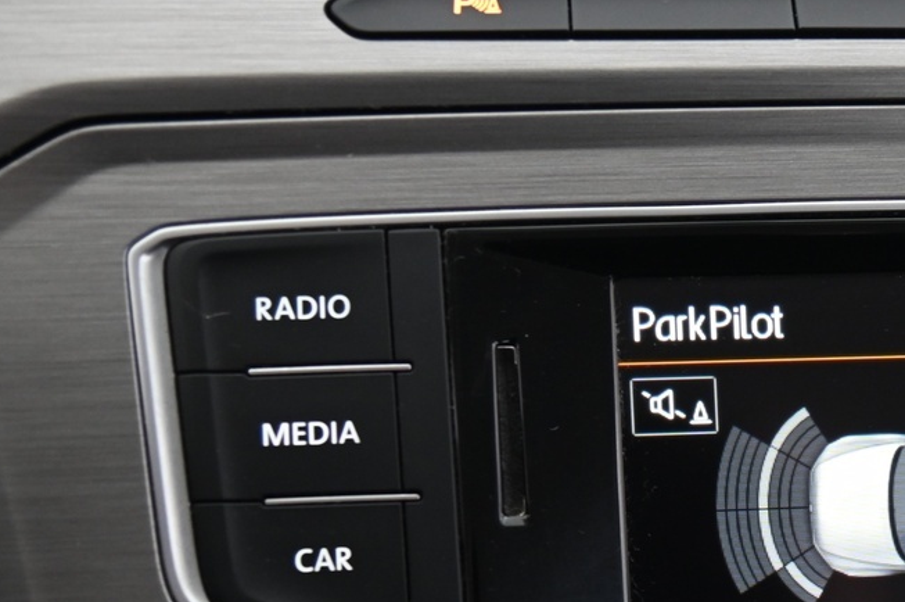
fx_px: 2185
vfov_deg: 15.2
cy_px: 681
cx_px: 894
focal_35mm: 87
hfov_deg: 22.5
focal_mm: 35
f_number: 4
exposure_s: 1/20
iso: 2000
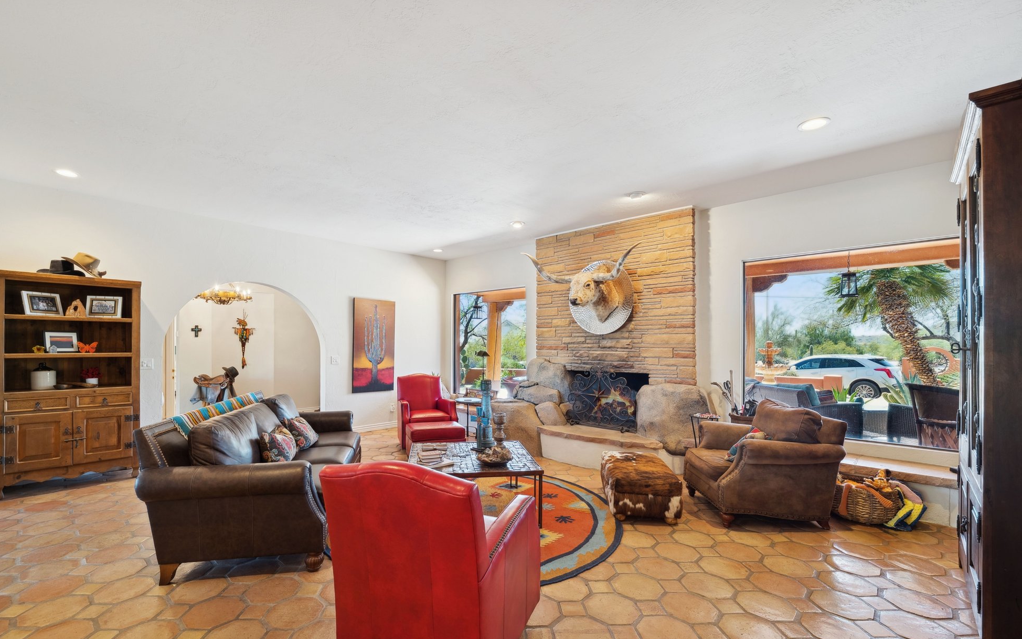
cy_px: 344
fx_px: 418
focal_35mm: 15
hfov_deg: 101.4
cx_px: 493
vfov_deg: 74.7
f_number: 8
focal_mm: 14
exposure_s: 1/10
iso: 400
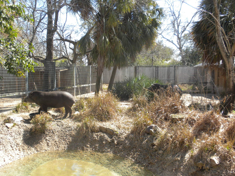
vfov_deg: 34.3
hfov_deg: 44.8
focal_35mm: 42
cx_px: 110
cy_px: 96
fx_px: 285
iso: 64
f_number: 3.5
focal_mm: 6.6
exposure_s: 1/248
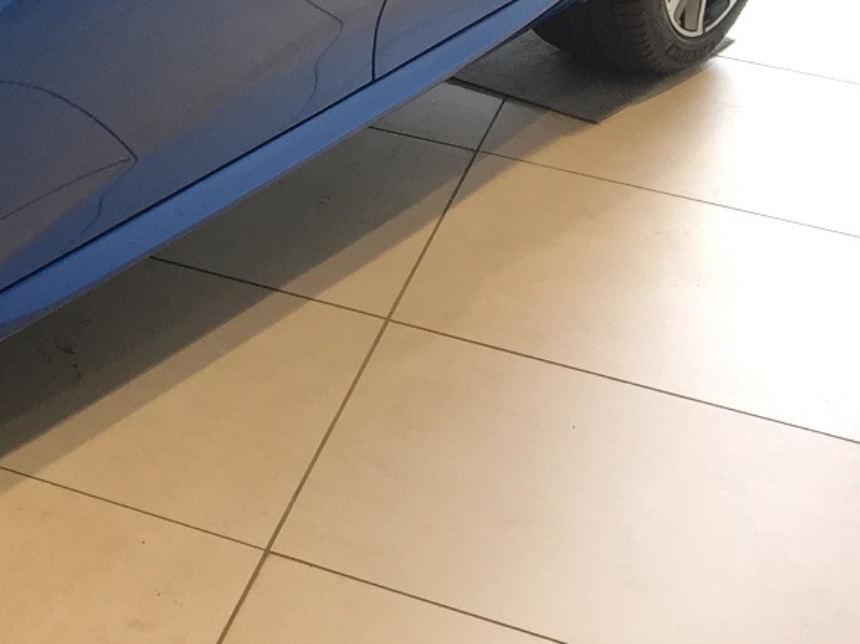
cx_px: -545
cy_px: -29
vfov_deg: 14.5
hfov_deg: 17.1
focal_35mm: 100
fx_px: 2483
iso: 32
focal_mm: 4.15
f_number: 2.2
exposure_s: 1/60
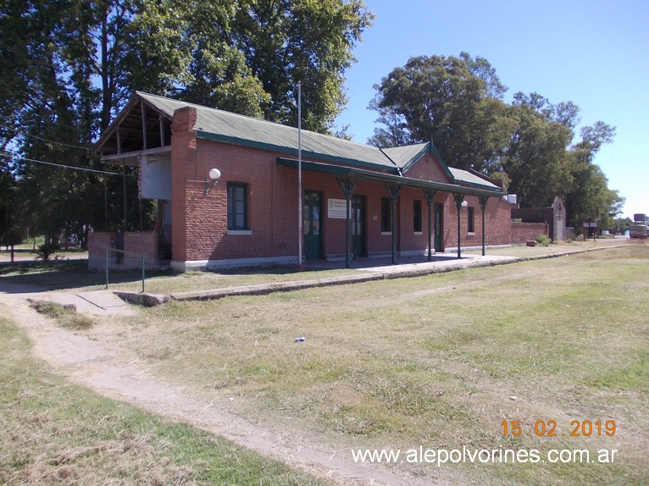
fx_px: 525
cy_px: 243
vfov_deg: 49.7
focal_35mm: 28
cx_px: 324
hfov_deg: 63.5
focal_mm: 4
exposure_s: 1/250
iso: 80
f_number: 5.4
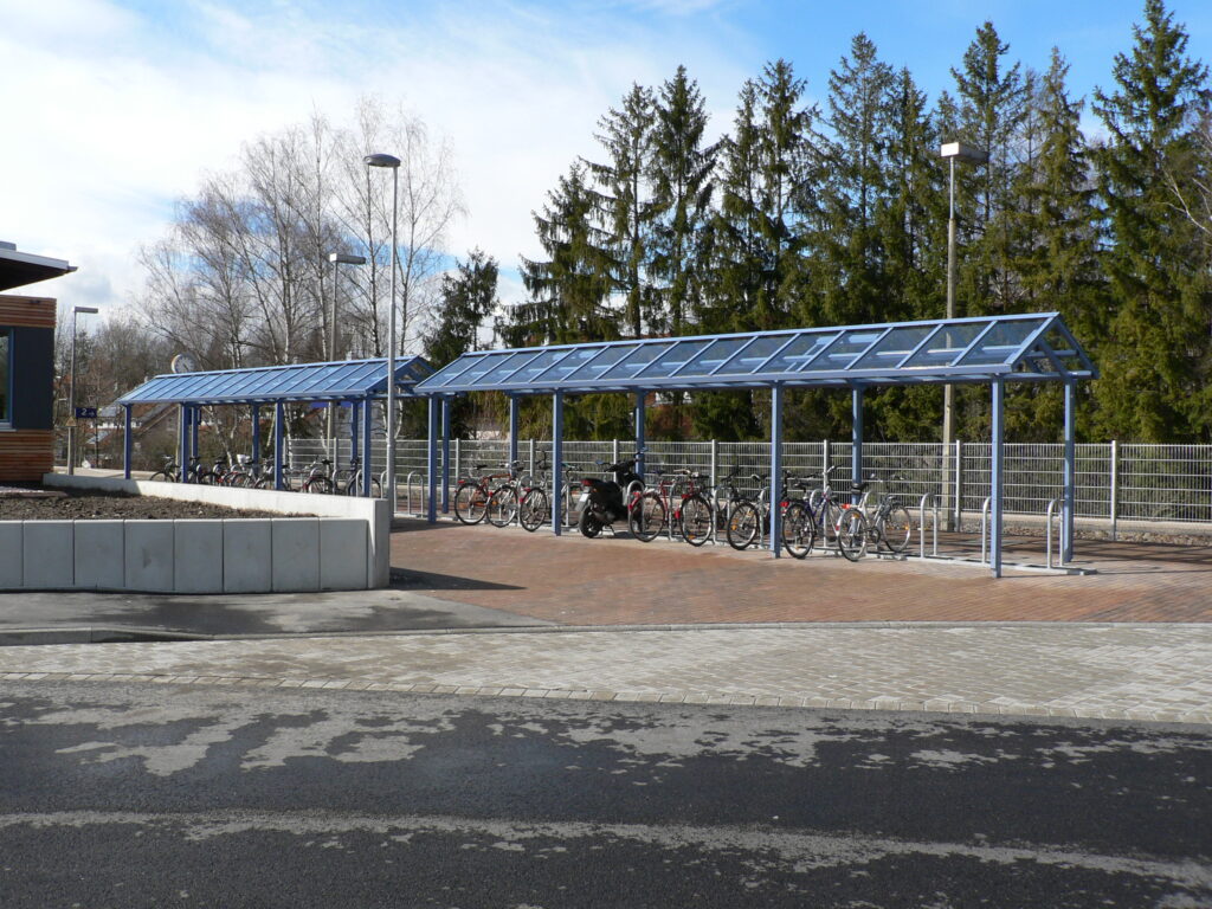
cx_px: 606
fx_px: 1260
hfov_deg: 51.4
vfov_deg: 39.7
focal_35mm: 36
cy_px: 454
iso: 80
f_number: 4.5
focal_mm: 6
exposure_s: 1/400
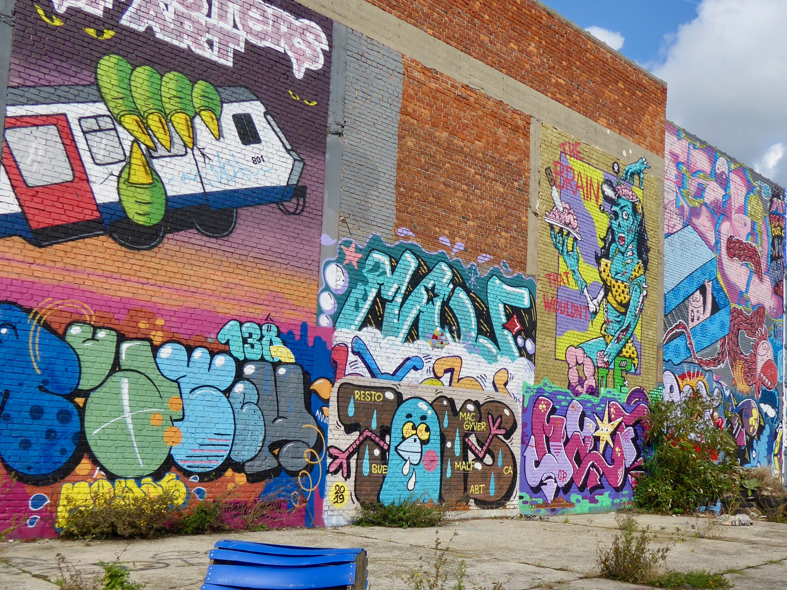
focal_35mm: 34
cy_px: 405
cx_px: 482
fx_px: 773
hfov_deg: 53.5
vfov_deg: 41.1
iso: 80
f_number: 3.3
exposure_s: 1/800
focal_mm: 4.3
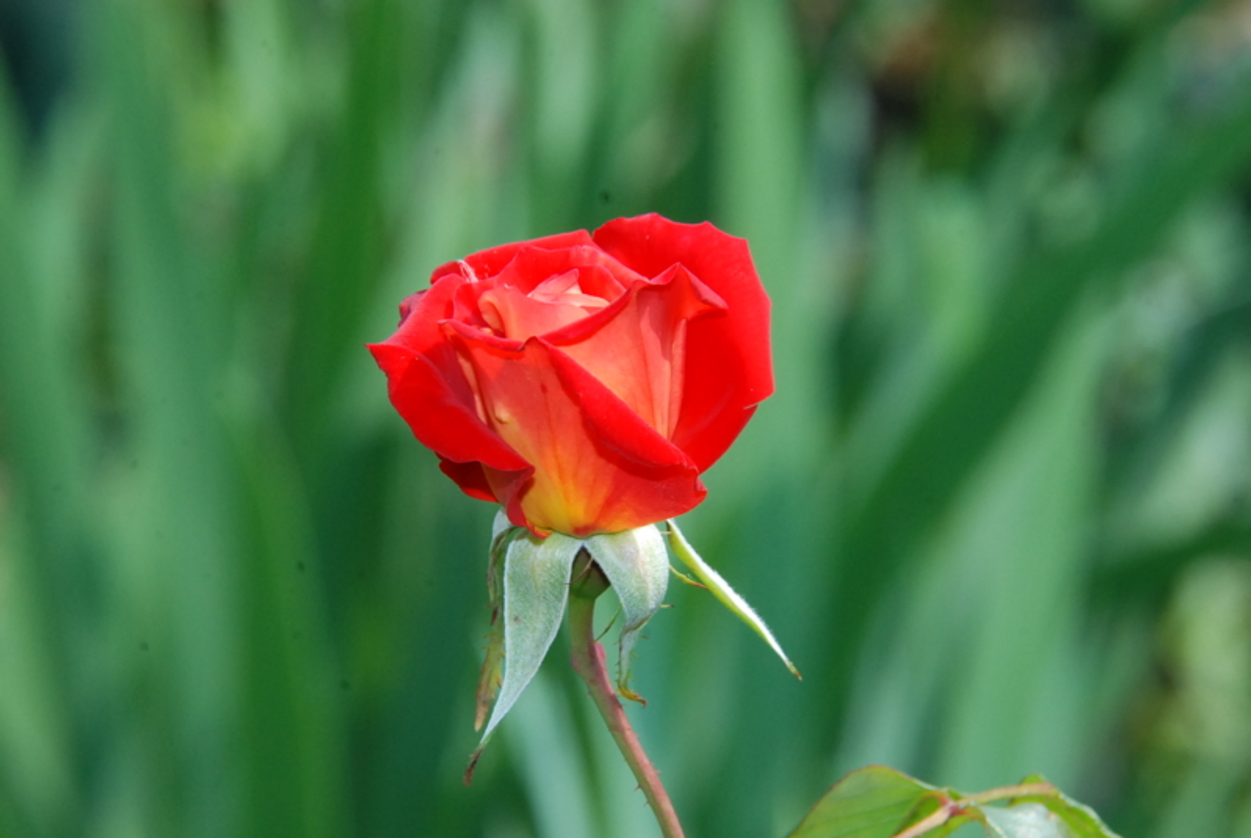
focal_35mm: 450
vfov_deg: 3.1
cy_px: 419
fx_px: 15660
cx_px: 626
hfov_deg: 4.6
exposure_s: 1/200
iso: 800
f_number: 18
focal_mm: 300
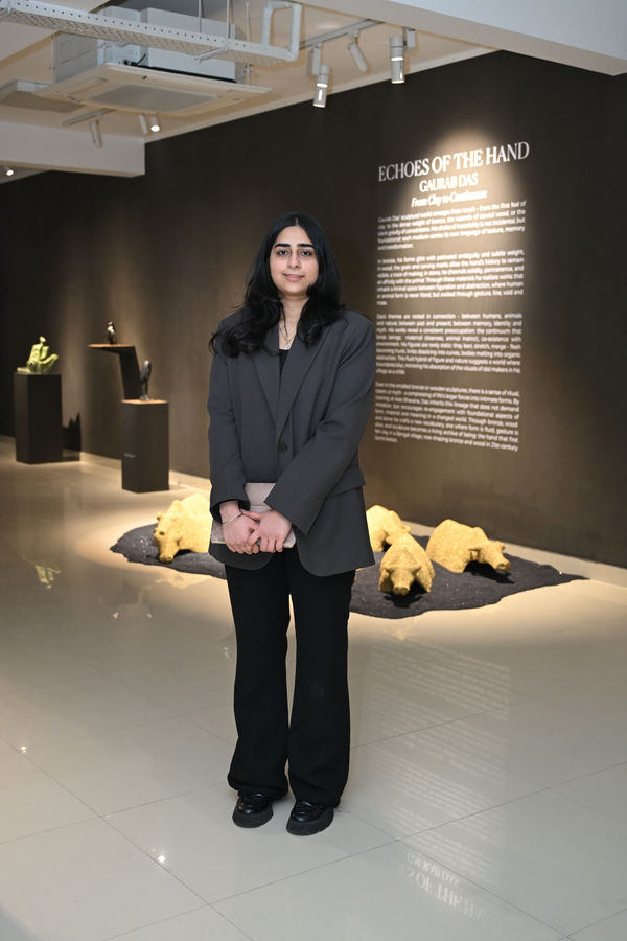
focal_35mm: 42
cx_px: 314
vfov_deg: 46.4
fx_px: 1097
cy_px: 470
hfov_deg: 31.9
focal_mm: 42
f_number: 4
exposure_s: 1/50
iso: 2000
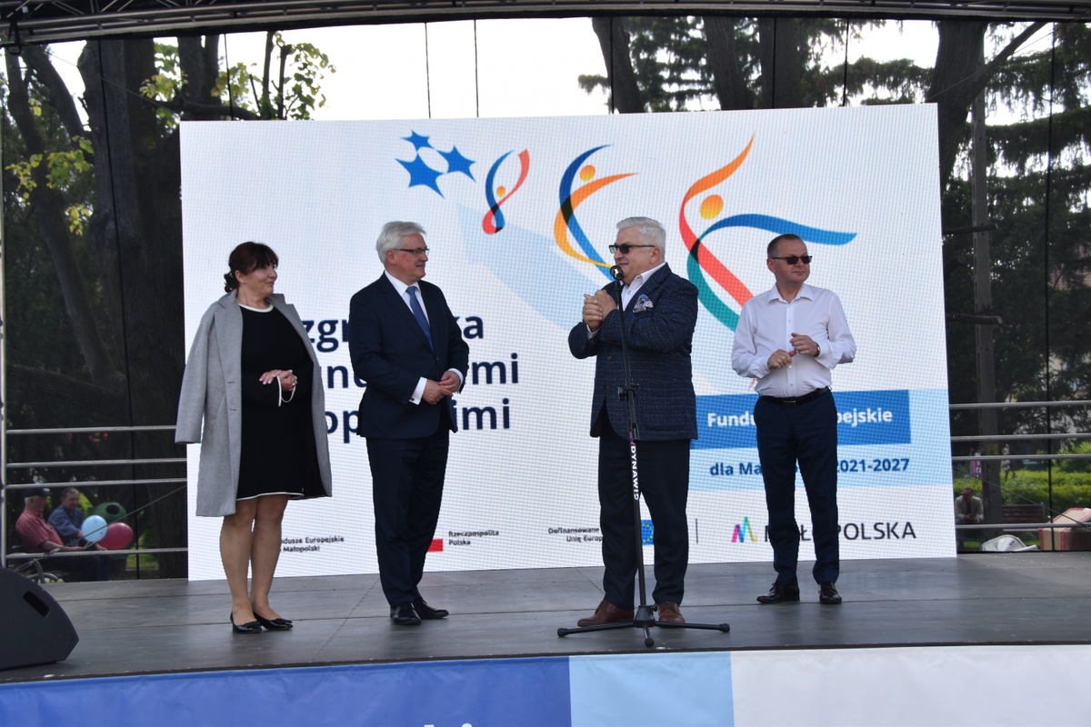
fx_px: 1818
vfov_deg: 22.6
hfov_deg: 33.4
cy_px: 364
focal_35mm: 60
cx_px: 546
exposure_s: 1/125
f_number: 5.6
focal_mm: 40
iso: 100
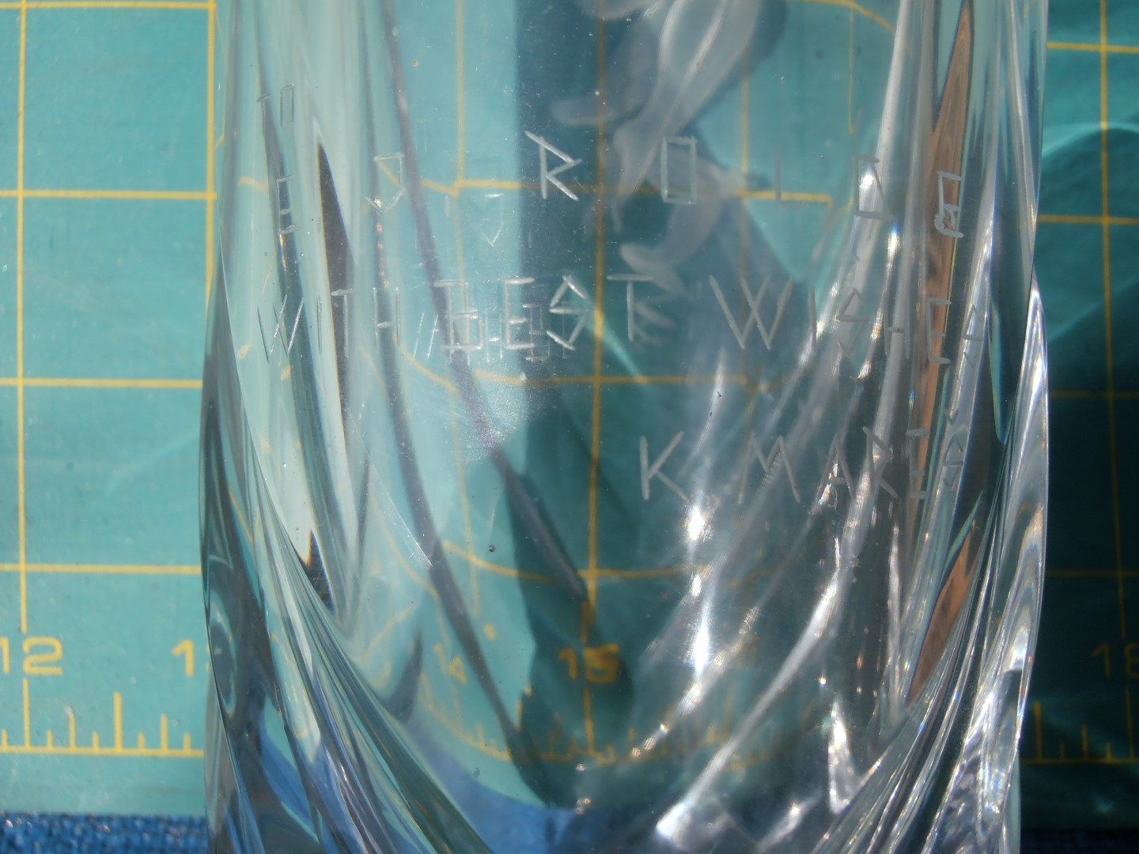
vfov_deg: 42.9
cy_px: 427
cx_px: 570
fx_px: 1086
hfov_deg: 55.4
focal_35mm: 33
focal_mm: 5.93
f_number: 3.6
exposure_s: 1/1000
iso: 80
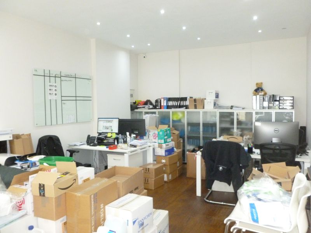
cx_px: 156
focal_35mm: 28
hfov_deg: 63.4
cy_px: 116
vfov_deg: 49.7
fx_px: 252
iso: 640
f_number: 3.3
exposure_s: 1/60
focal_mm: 5
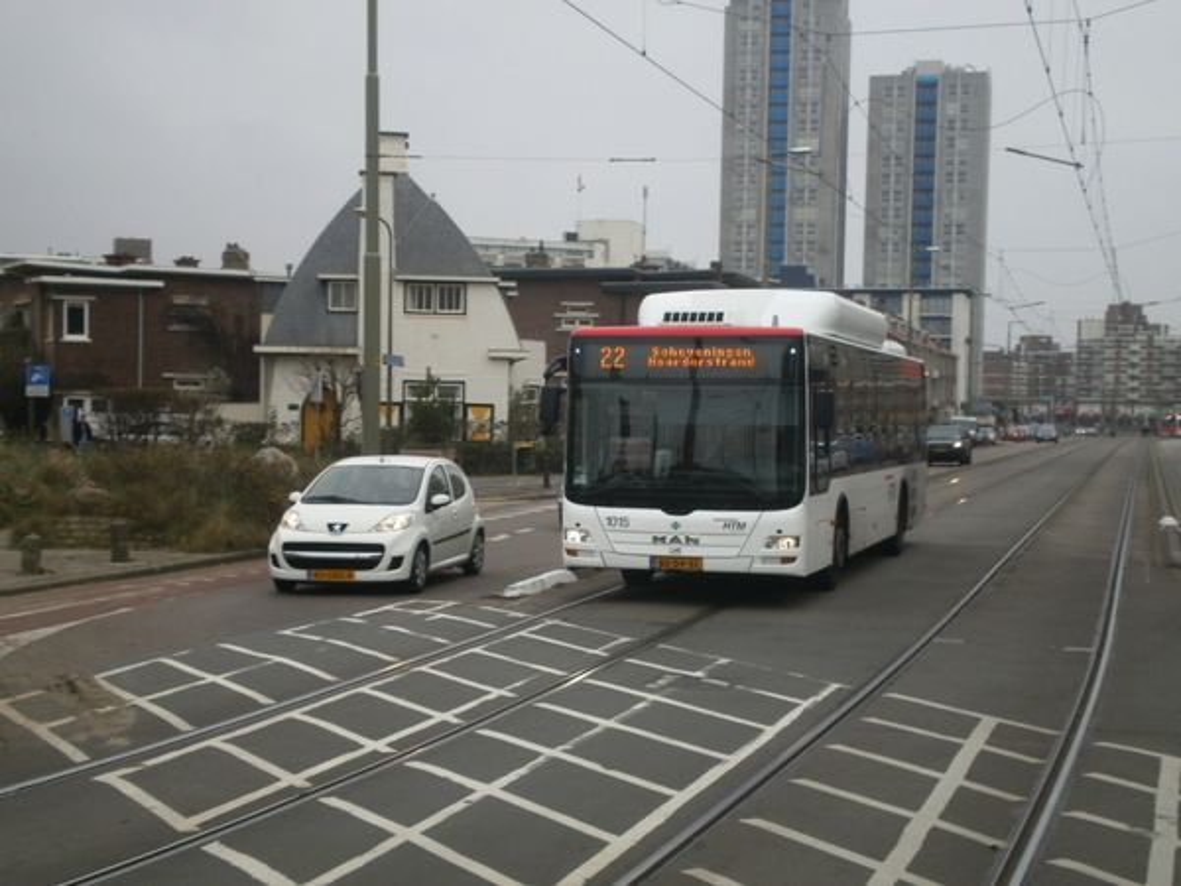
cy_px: 443
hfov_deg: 32.7
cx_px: 590
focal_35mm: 59
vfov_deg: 24.8
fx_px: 2013
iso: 100
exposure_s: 1/125
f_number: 5.9
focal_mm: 10.3
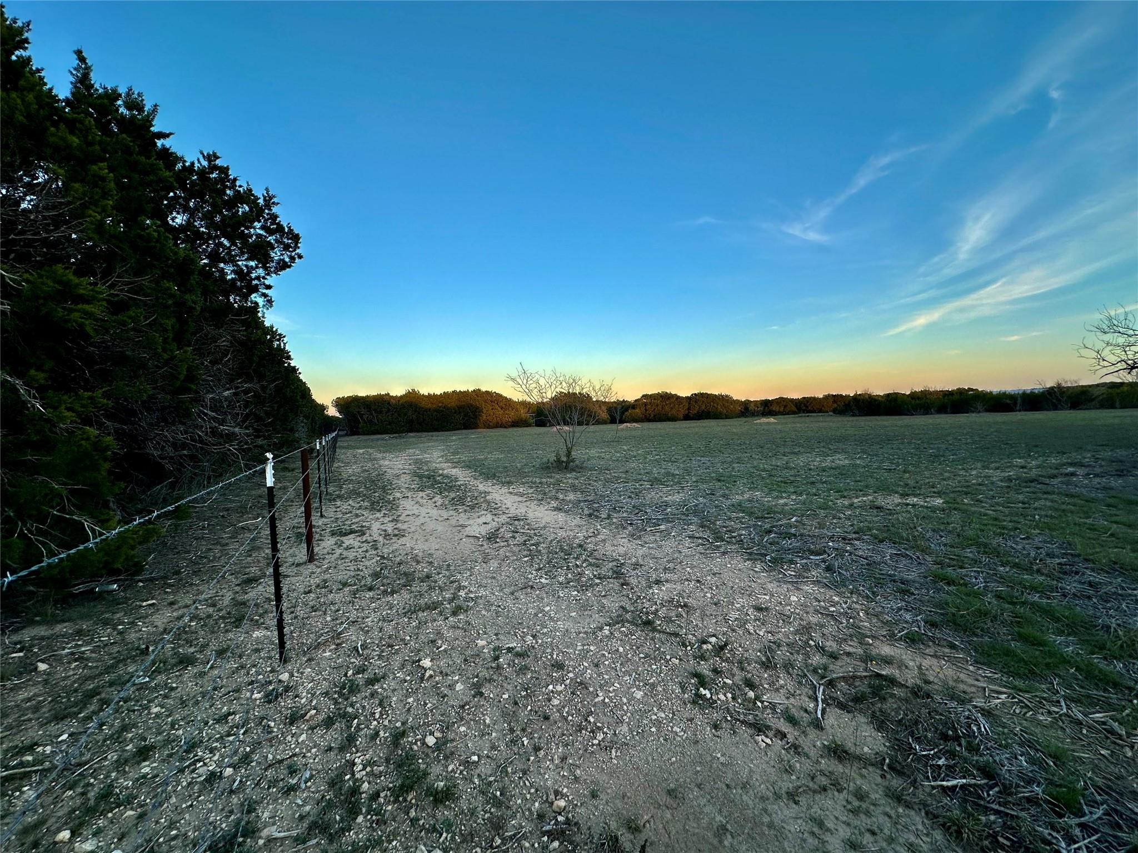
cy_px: 426
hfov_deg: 102.1
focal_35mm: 14
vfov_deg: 85.7
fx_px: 460
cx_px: 569
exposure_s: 1/394
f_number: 2.2
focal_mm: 2.22
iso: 40
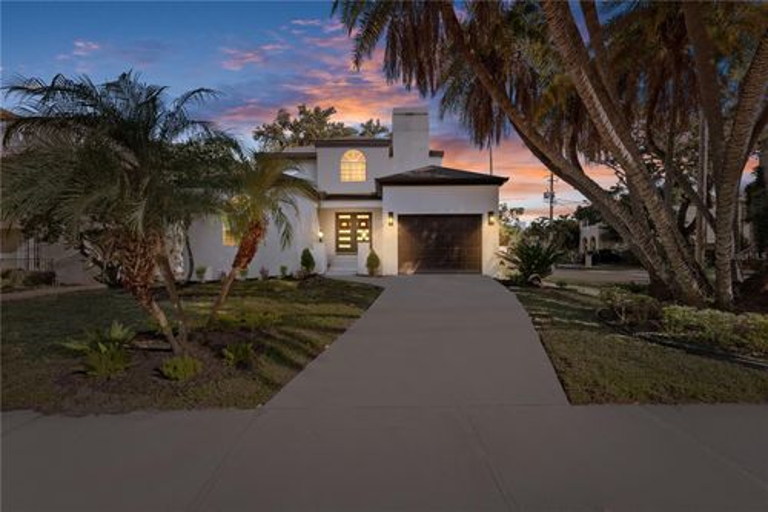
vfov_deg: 81.2
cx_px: 384
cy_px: 256
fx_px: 299
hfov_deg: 104.3
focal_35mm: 14
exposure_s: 1/400
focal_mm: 14
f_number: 8
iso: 200
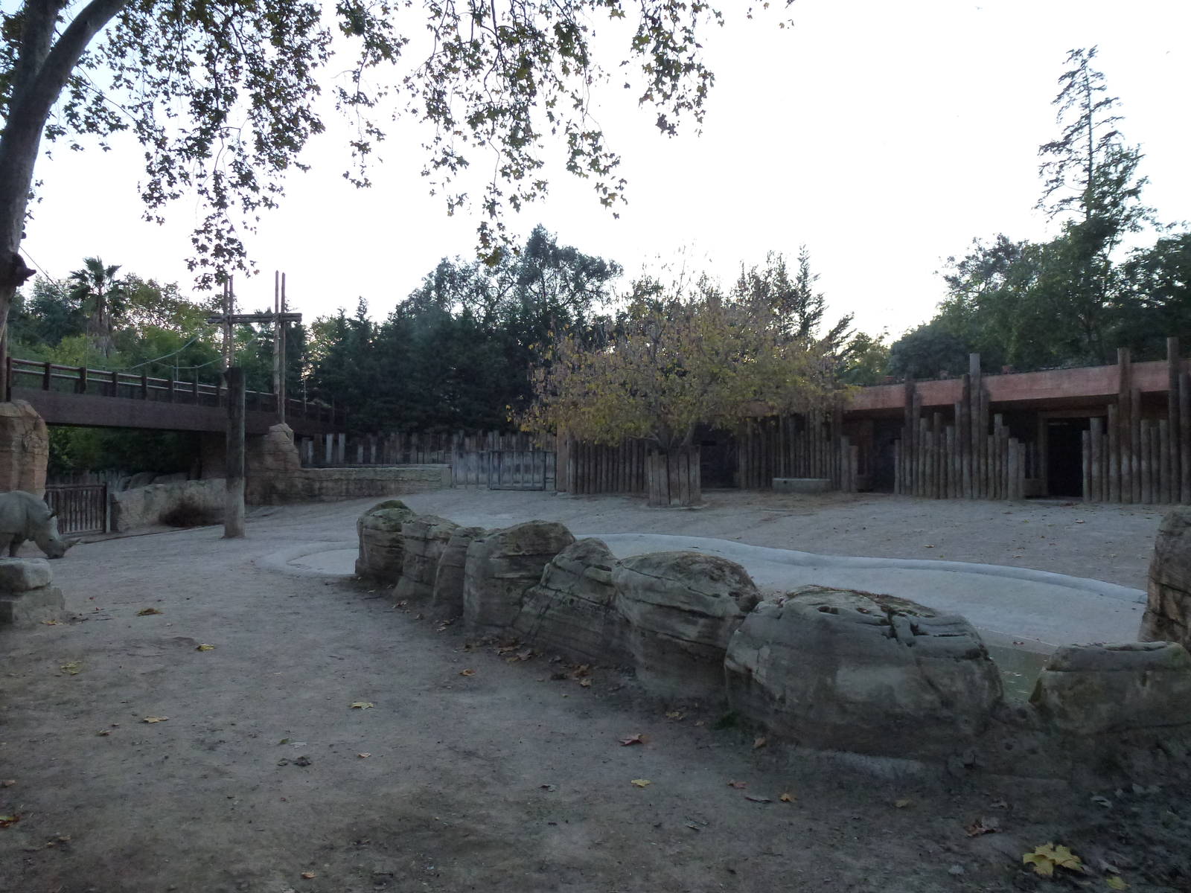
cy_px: 446
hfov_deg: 71.6
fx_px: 826
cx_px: 596
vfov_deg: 56.8
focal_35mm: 24
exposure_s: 1/60
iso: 400
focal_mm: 4.3
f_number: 3.3
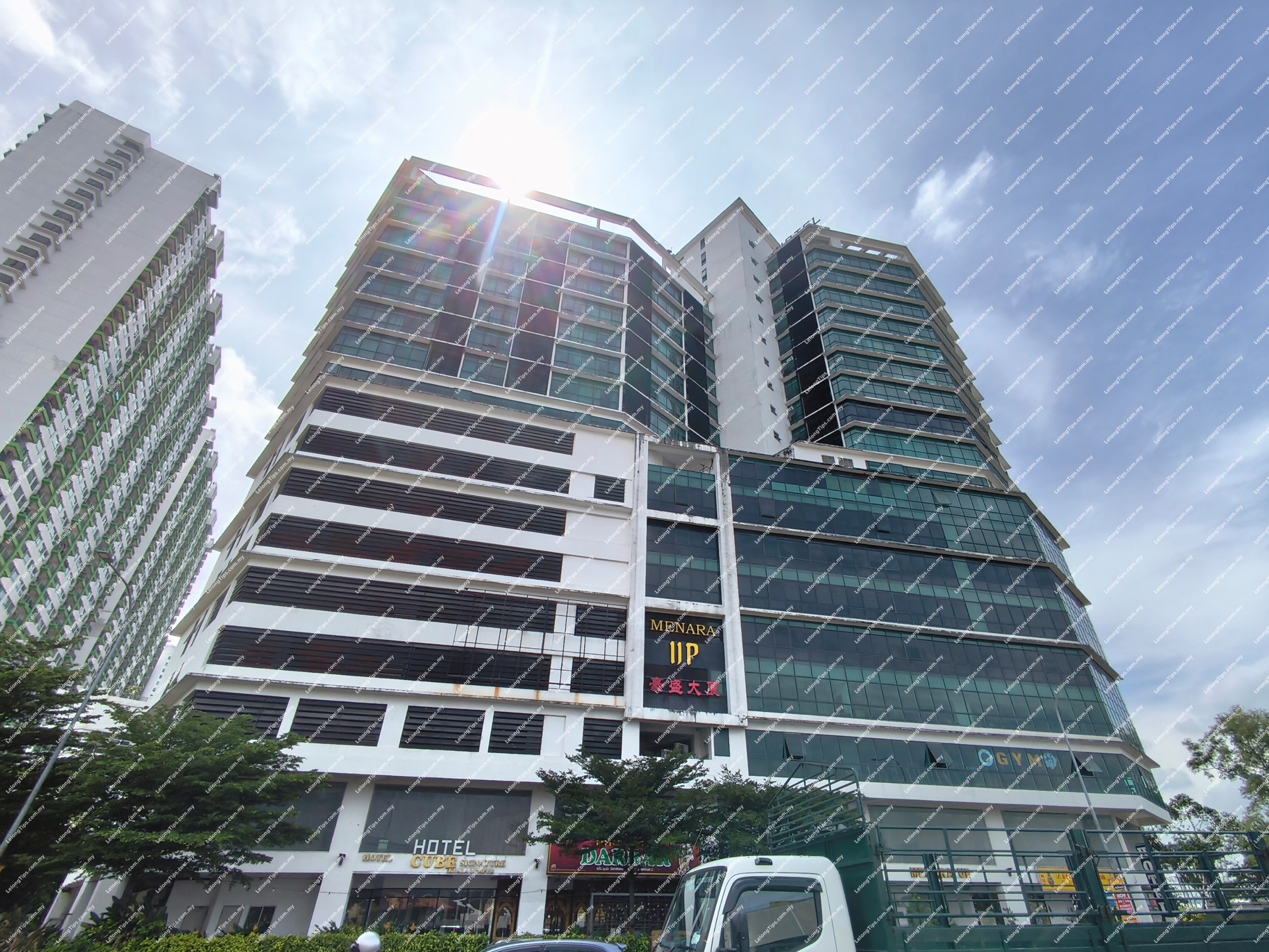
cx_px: 634
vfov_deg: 81.8
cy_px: 476
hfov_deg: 98.2
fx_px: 550
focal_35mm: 15
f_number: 2.2
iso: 50
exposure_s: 1/740
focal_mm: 1.65
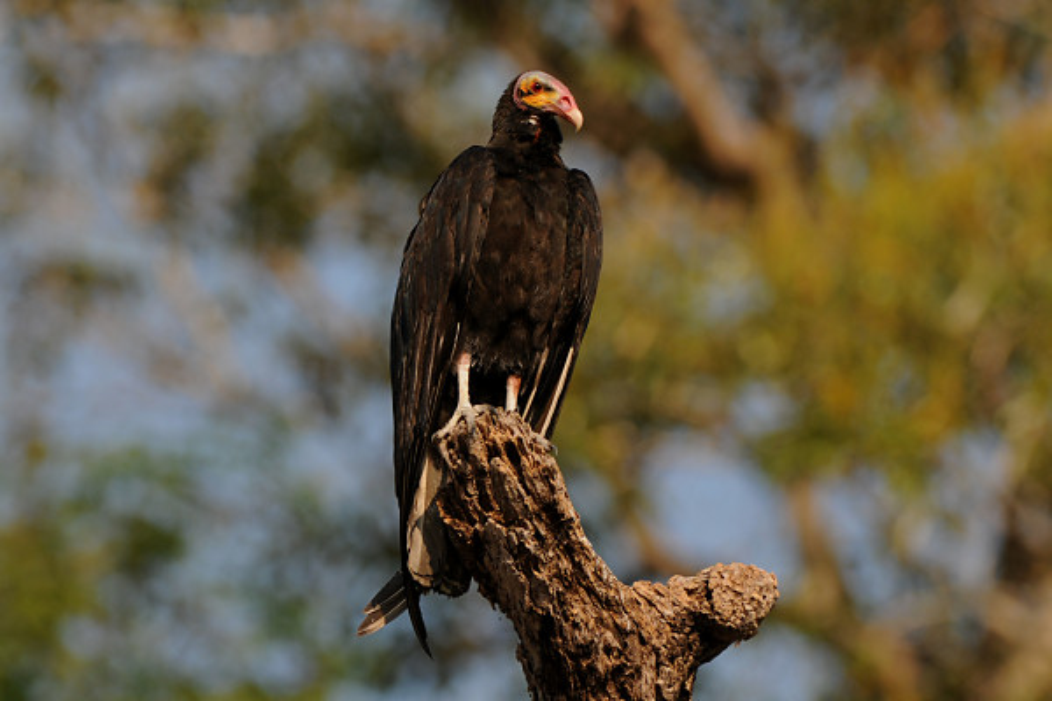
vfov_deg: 3.5
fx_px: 11396
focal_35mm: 390
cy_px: 350
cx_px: 526
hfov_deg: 5.3
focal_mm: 260
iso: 200
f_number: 4.5
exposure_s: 1/1000
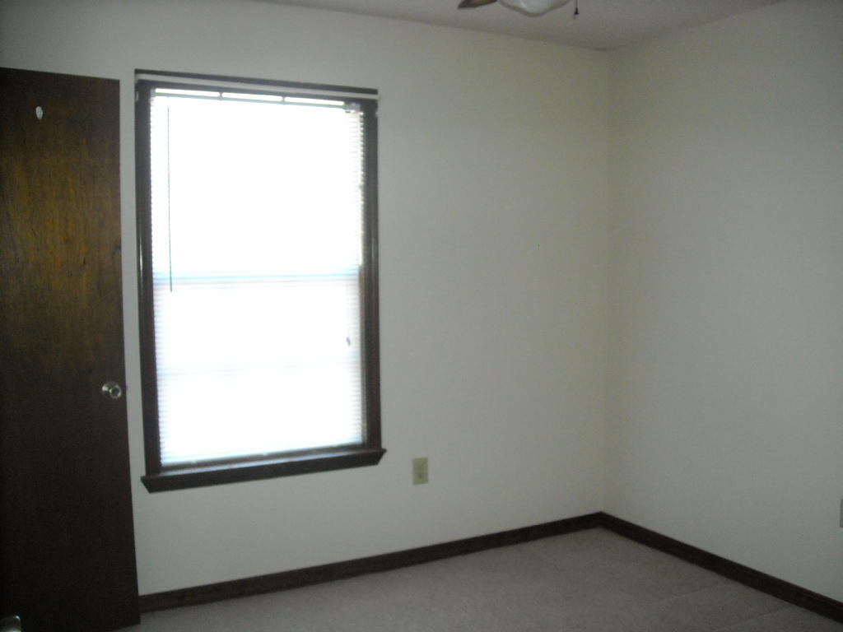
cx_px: 422
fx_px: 852
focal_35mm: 35
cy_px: 316
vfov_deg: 40.7
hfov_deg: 52.6
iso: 400
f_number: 2.8
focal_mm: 5.7
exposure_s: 1/60
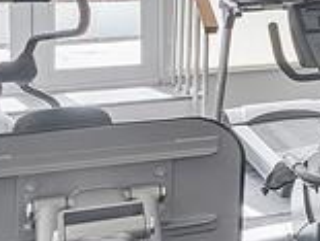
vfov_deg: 15.1
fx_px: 880
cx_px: 894
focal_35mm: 95
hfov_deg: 12.3
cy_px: -41
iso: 160
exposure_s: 1/6
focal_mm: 10
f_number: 11
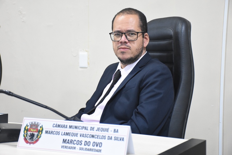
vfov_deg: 17.5
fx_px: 503
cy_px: 78
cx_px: 116
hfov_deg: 26.0
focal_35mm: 78
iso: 4000
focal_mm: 52
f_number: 5
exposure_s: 1/60
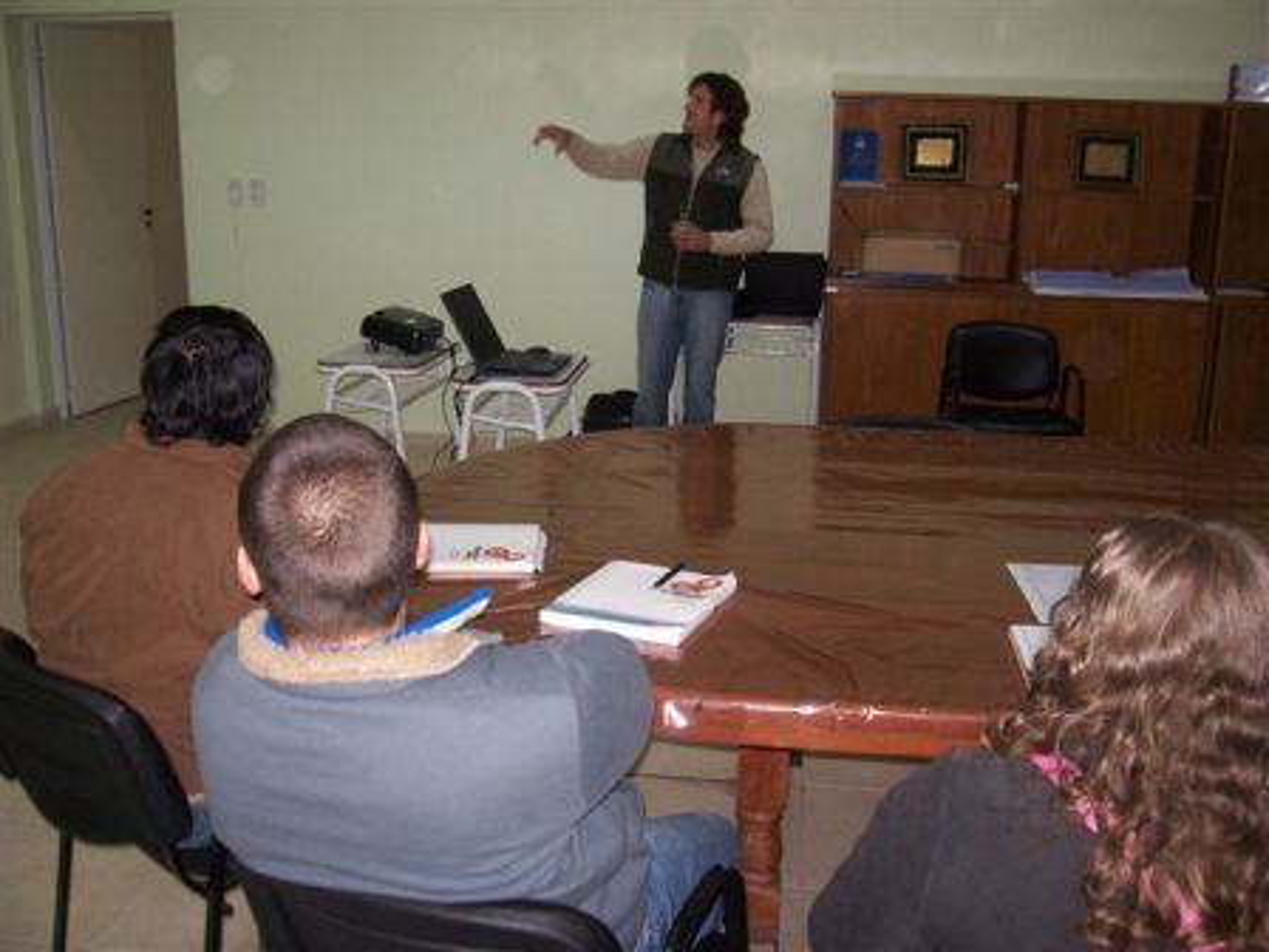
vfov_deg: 41.8
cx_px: 634
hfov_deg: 54.0
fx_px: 1246
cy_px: 476
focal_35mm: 34
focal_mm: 5.6
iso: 125
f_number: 2.7
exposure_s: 1/60
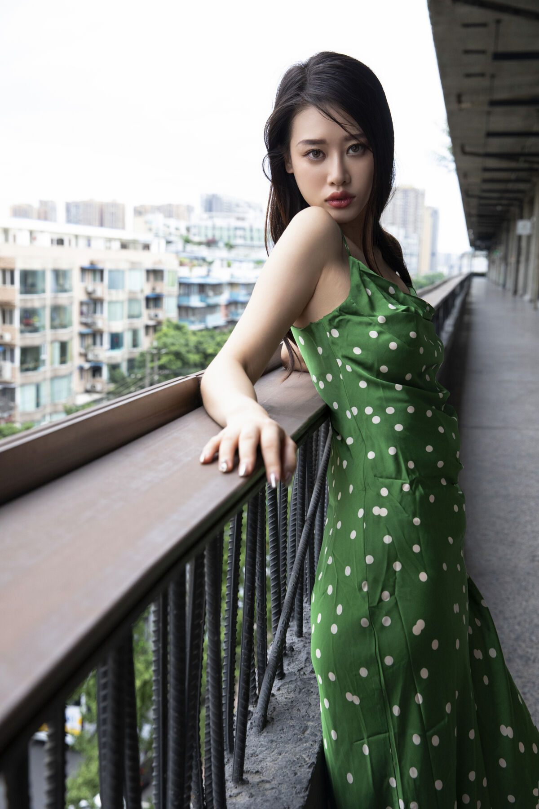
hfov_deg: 31.2
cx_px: 270
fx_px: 966
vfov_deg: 45.4
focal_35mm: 43
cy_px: 404
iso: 1600
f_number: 5.6
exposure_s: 1/160
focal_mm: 44
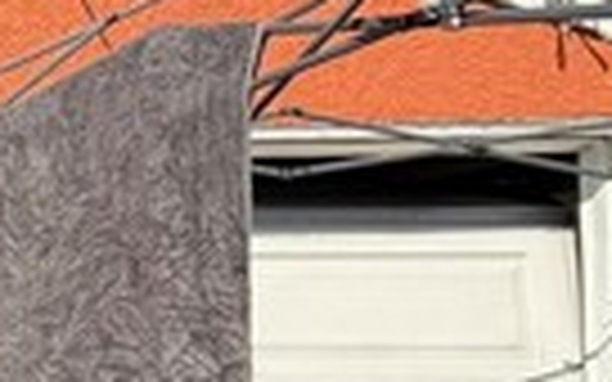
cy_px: 342
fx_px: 1168
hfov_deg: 18.5
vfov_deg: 18.3
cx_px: -626
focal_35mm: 70
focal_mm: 2.22
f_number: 2.2
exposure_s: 1/1368
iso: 64
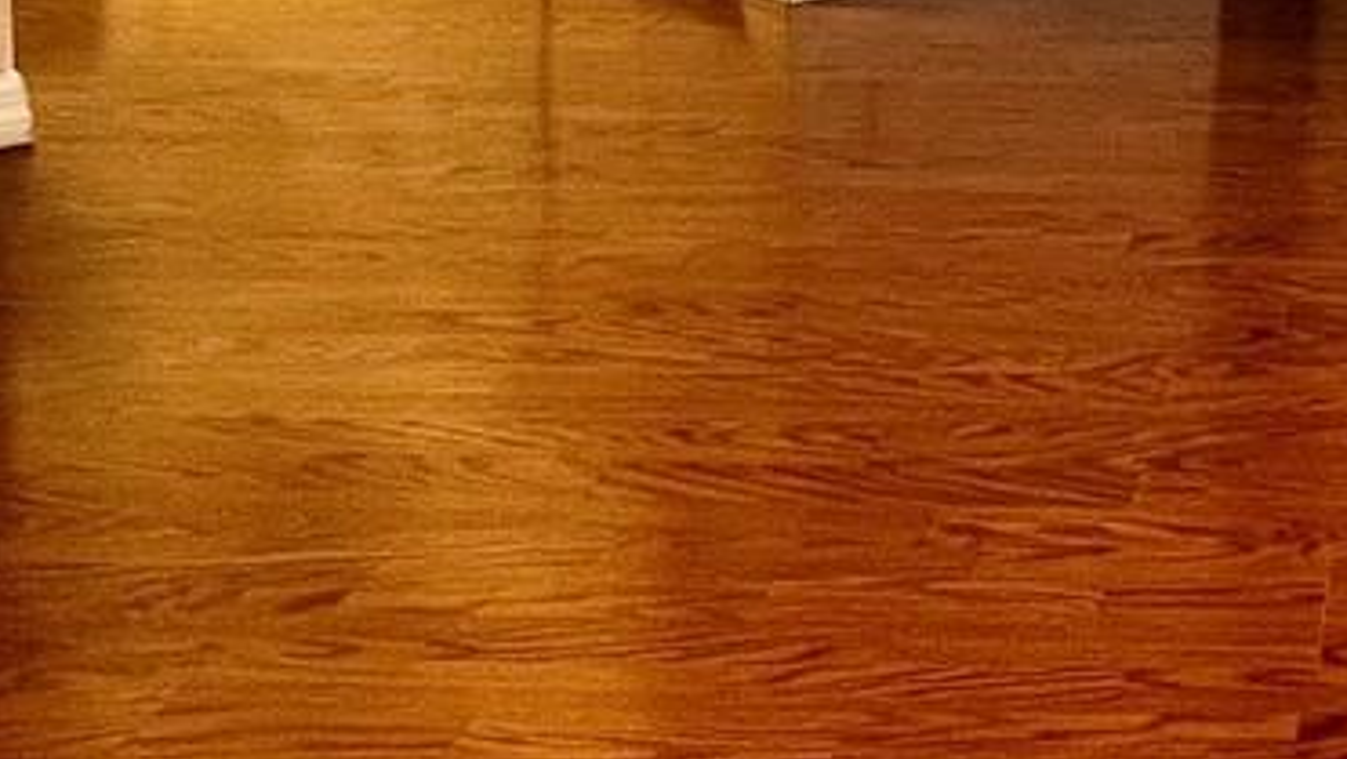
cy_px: -450
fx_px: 2180
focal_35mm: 61
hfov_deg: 30.5
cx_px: 1499
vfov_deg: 17.3
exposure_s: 1/120
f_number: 1.8
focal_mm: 1.57
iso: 160
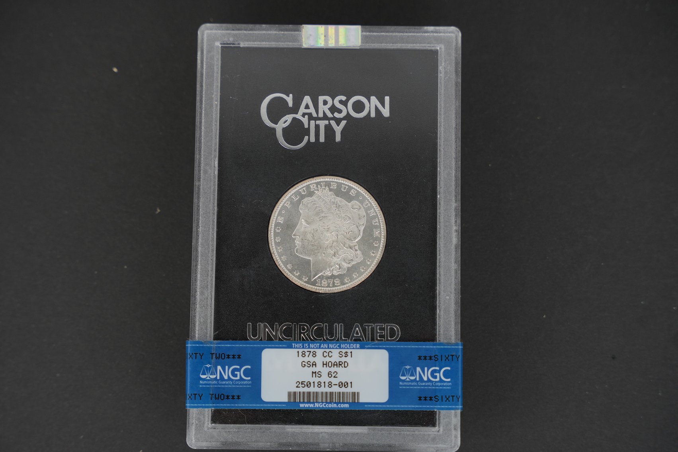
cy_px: 226
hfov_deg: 28.8
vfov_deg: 19.5
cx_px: 339
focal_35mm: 70
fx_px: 1318
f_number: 4.5
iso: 125
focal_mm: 70
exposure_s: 1/250
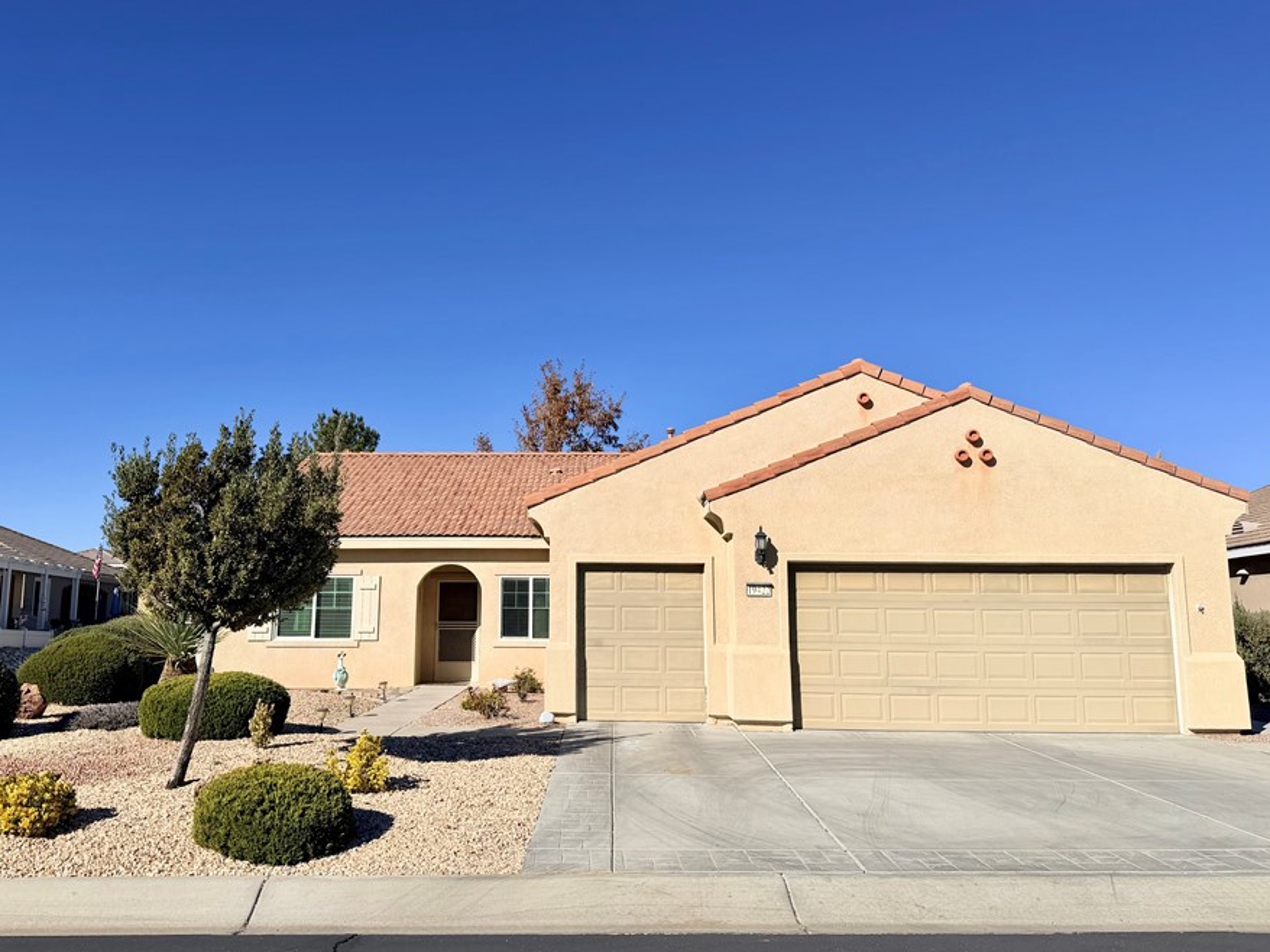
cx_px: 564
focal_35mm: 28
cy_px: 457
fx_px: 1027
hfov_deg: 63.3
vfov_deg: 49.7
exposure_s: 1/10309
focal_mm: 6.76
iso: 80
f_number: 1.78
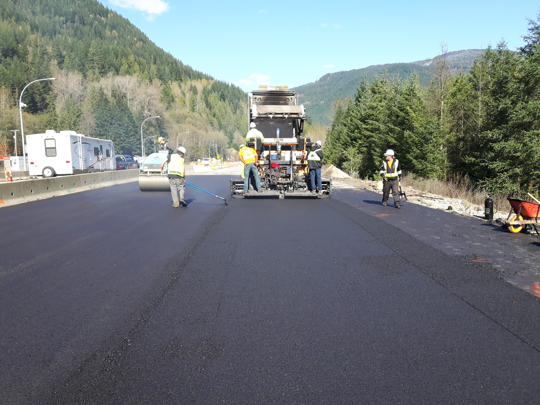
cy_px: 202
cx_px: 270
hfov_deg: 58.4
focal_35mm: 31
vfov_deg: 45.4
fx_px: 484
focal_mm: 3.7
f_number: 1.9
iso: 40
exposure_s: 1/523
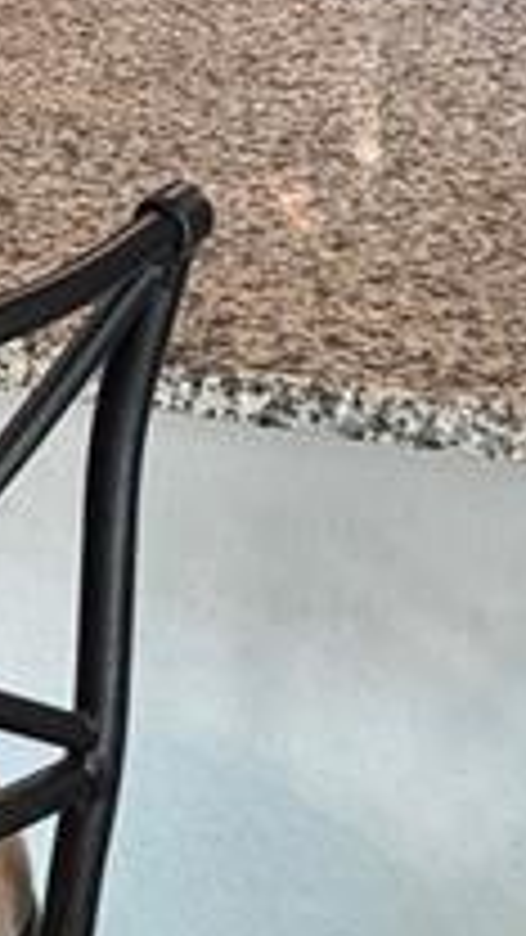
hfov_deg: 7.9
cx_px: -279
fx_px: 3744
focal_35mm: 151
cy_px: -526
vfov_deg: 13.3
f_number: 1.78
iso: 200
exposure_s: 1/120
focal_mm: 6.76
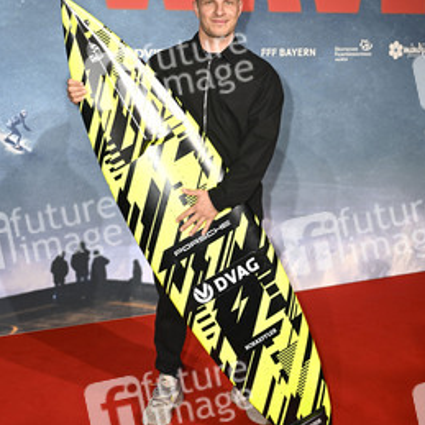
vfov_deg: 39.7
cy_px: 154
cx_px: 217
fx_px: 583
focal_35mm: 42
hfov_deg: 40.0
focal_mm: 32
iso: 100
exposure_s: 1/200
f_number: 3.5
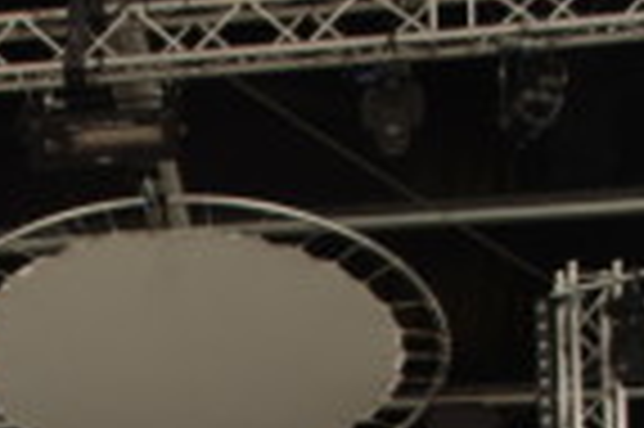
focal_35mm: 147
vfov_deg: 9.0
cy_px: 714
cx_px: -90
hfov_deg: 13.7
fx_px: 2627
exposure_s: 1/50
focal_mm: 28
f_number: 6.3
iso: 400
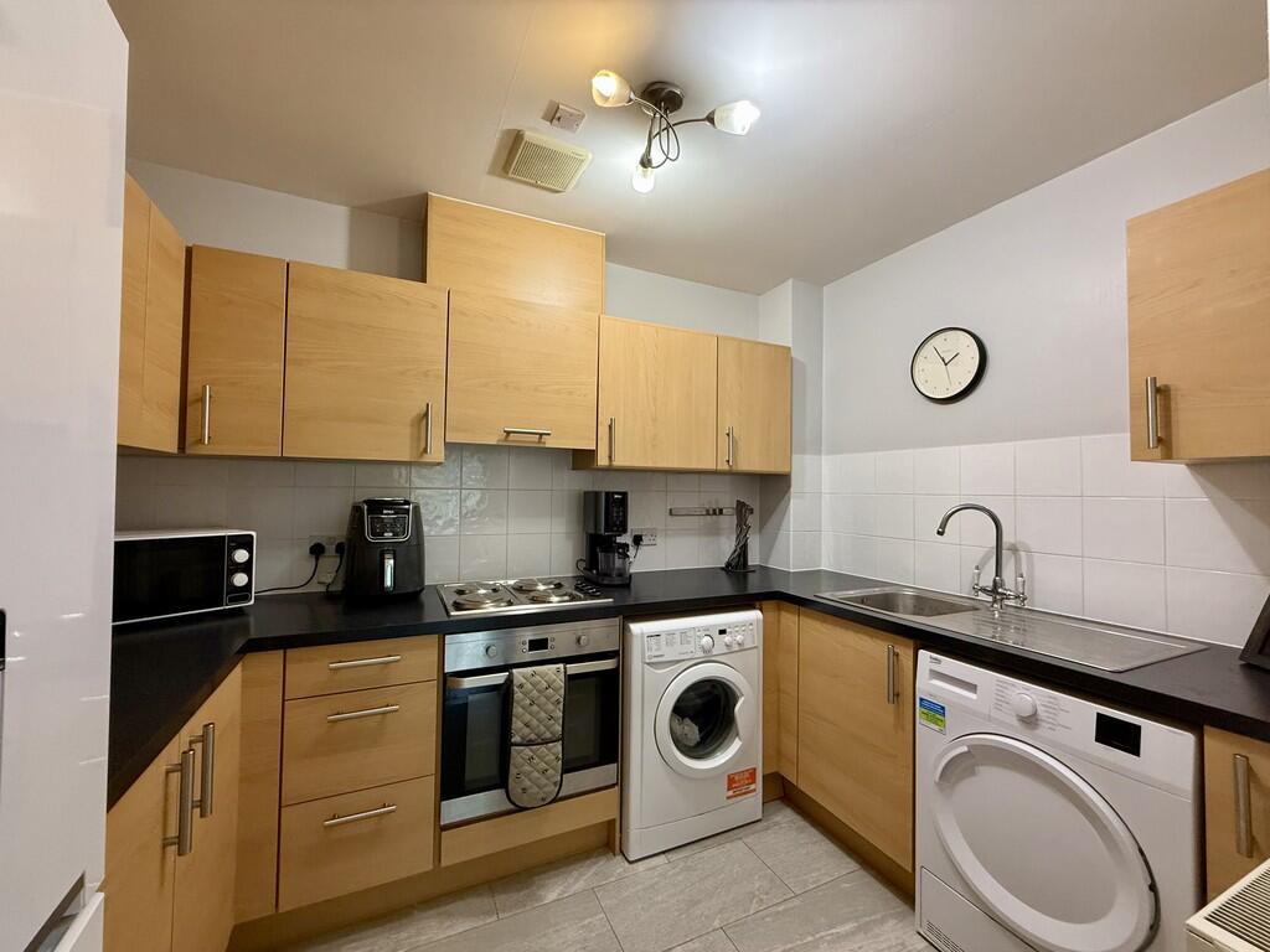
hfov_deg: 102.1
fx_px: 514
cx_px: 635
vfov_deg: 85.7
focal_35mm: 14
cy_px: 476
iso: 250
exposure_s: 1/50
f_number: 2.2
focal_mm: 2.22
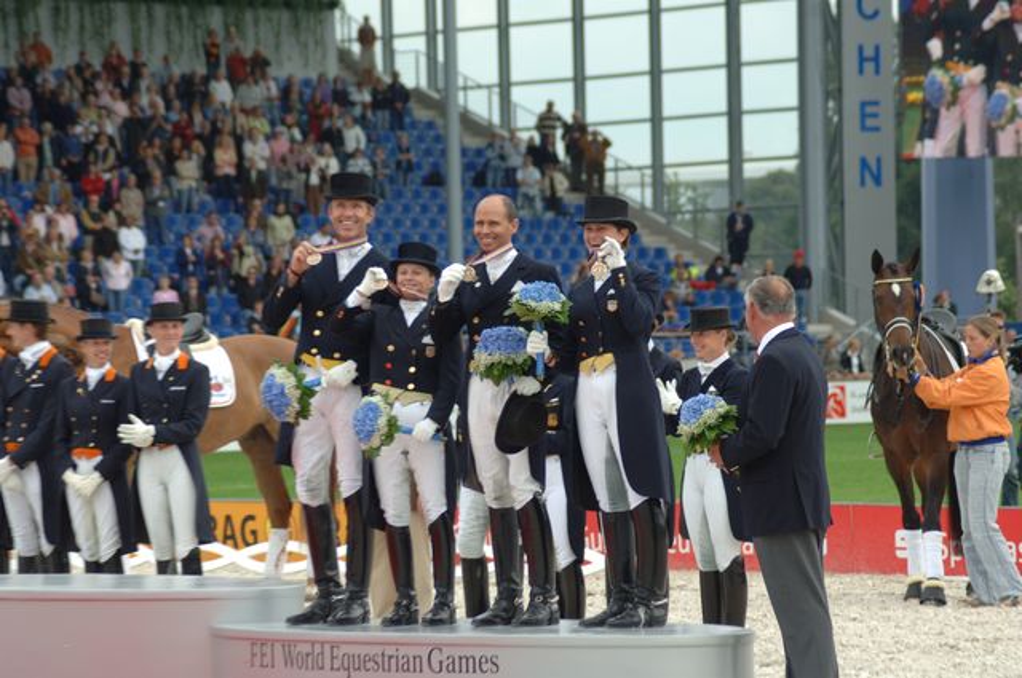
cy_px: 339
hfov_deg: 9.5
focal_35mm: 218
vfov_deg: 6.3
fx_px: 6167
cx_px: 511
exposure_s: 1/250
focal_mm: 145
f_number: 5.6
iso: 200
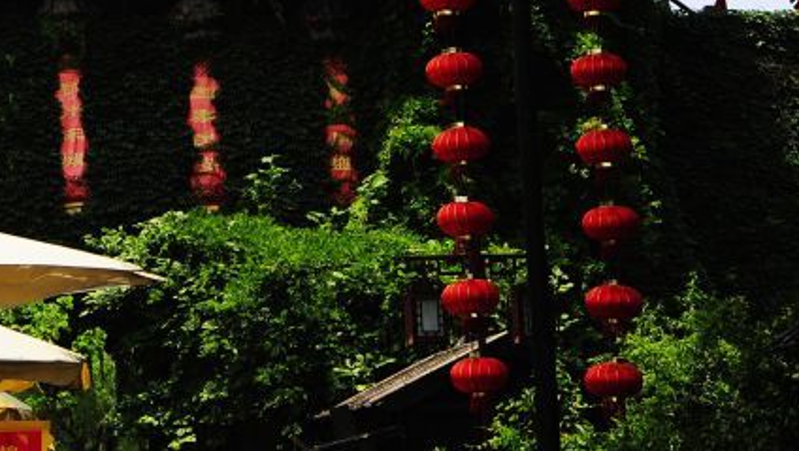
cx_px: 77
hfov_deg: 19.8
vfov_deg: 11.2
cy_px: -128
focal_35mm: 106
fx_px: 2247
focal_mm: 28
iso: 250
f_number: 6.3
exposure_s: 1/1000
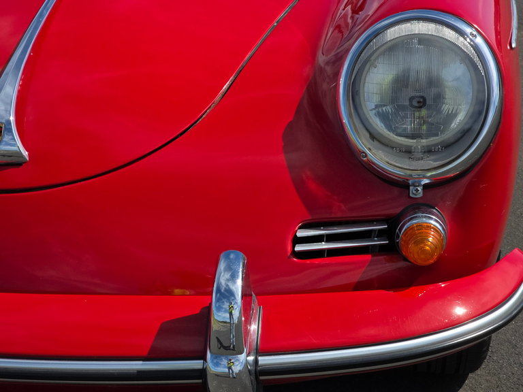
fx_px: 1042
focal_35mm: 69
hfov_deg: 28.2
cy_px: 196
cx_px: 262
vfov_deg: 21.3
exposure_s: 1/3160
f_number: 2.4
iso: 50
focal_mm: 7.9
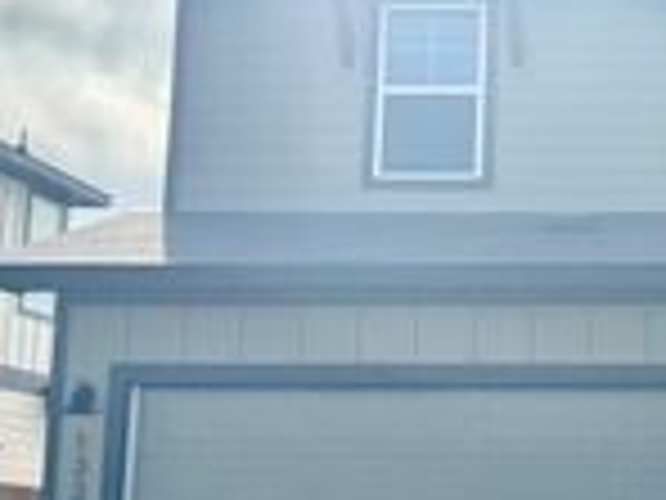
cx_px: 832
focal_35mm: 81
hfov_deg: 22.0
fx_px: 1558
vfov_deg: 18.2
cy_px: 227
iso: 64
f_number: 1.78
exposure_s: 1/15152
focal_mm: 6.76
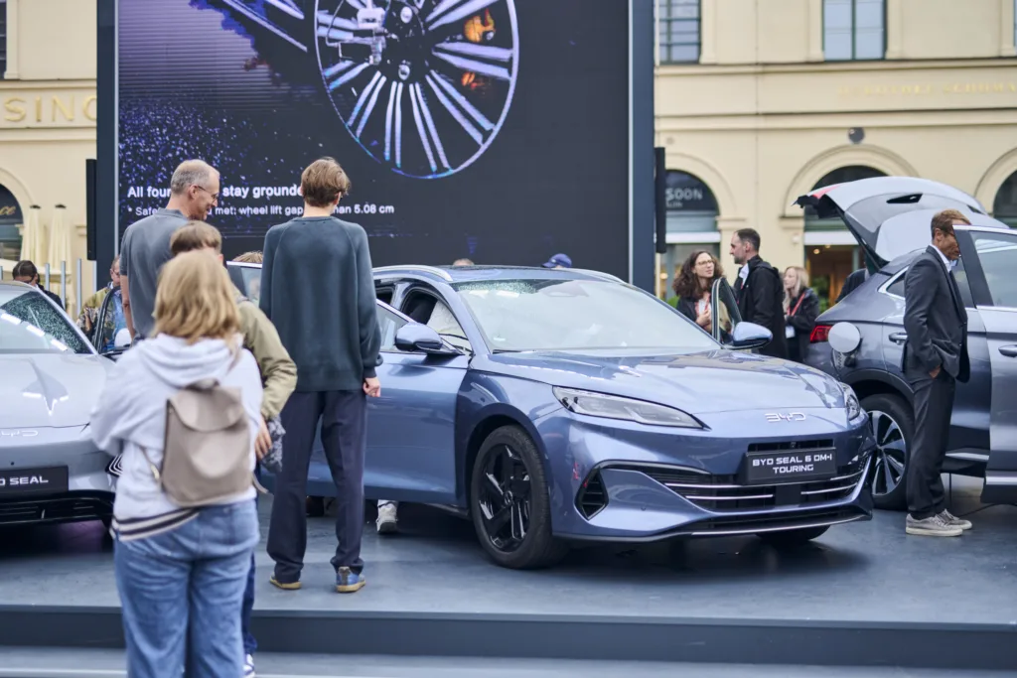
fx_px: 1413
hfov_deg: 39.6
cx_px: 508
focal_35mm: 50
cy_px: 339
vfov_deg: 27.0
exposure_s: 1/3200
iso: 400
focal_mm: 50
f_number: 1.4
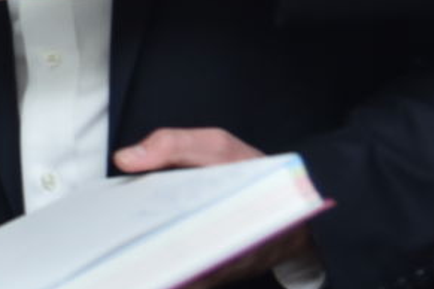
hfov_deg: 8.0
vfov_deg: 5.4
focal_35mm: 250
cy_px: -167
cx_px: -337
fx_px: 3014
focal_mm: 52
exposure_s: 1/200
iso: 500
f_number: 4
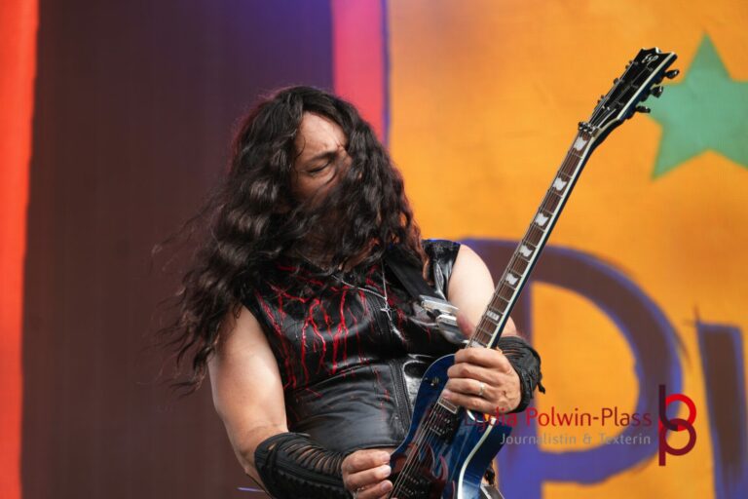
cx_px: 374
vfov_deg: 7.3
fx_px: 3927
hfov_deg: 10.9
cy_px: 250
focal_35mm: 189
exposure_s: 1/200
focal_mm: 126
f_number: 5.6
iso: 160
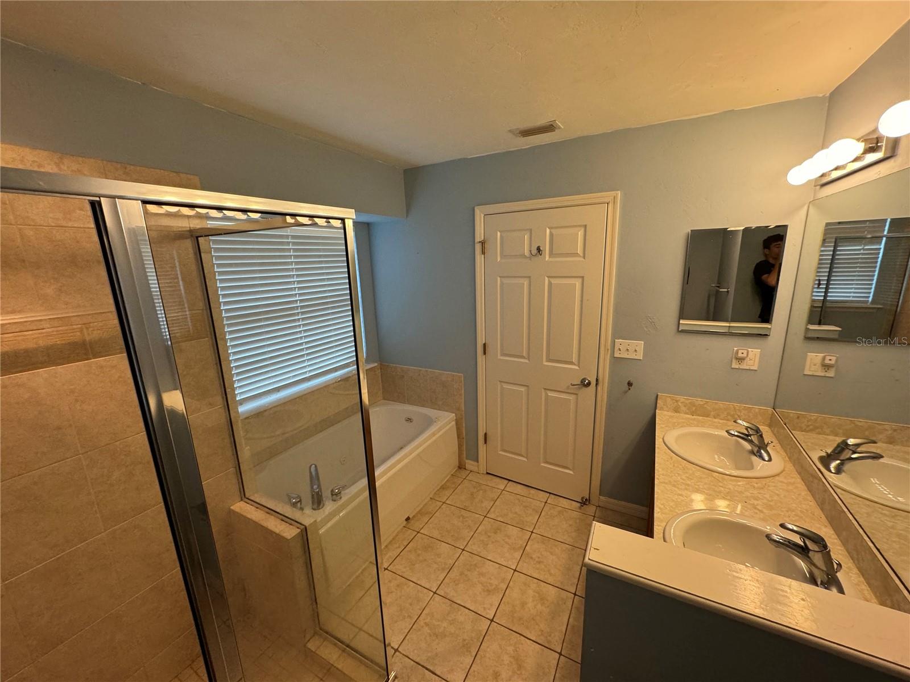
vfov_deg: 85.7
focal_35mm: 14
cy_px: 341
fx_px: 368
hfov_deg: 102.1
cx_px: 455
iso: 250
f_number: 2.2
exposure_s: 1/120
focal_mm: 2.22
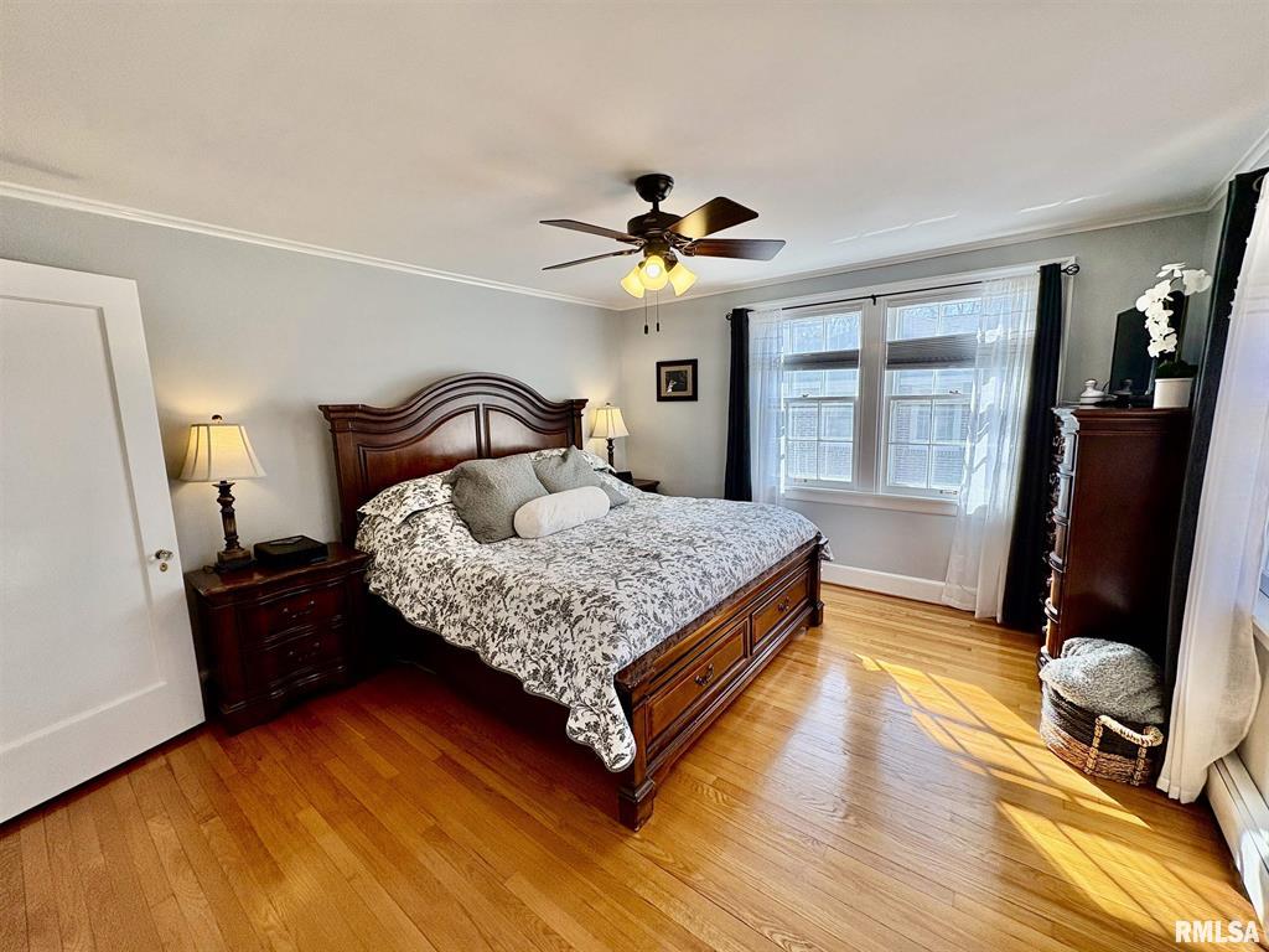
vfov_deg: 85.7
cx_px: 634
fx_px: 513
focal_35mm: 14
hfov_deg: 102.1
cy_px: 476
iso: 64
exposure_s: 1/131
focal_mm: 2.22
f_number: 2.2
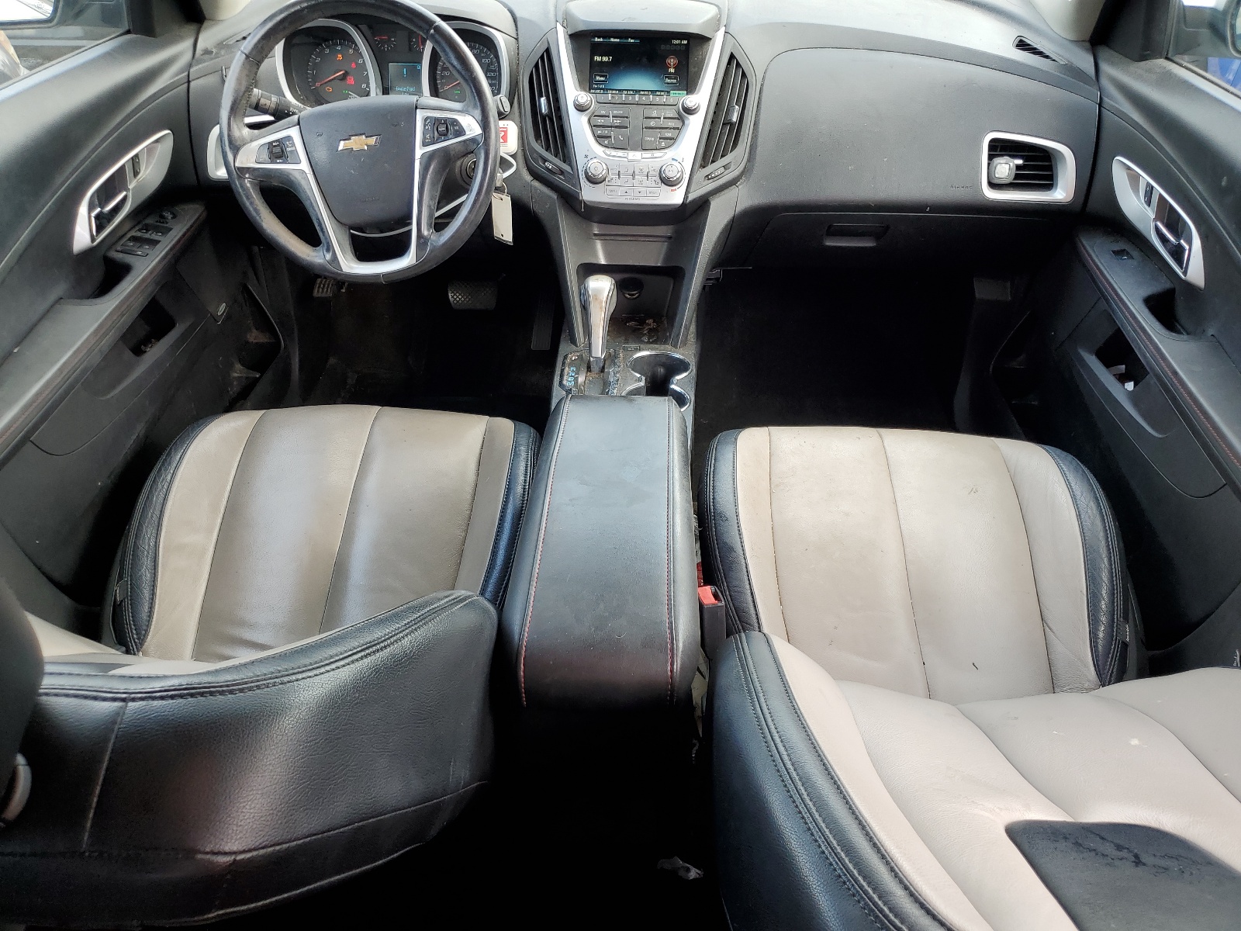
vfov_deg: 53.1
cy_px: 466
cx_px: 620
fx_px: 932
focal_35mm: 26
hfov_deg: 67.3
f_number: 1.5
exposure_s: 1/143
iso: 50
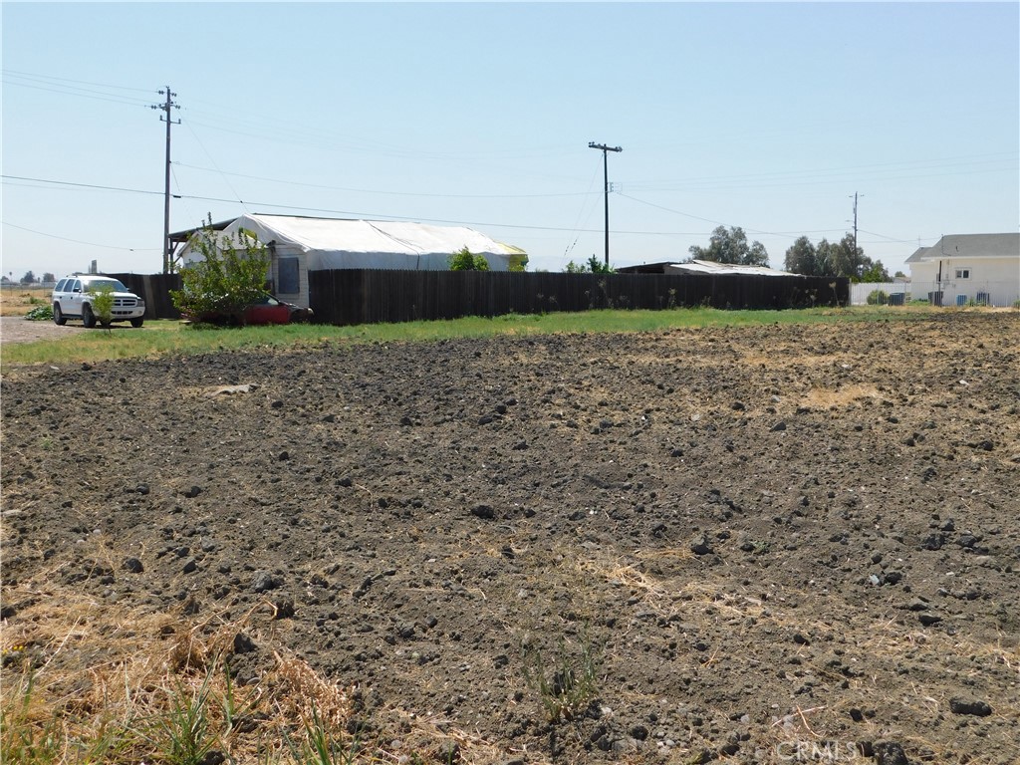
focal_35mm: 36
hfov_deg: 51.4
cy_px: 382
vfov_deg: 39.7
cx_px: 510
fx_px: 1061
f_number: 7
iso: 125
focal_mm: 6.3
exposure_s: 1/400
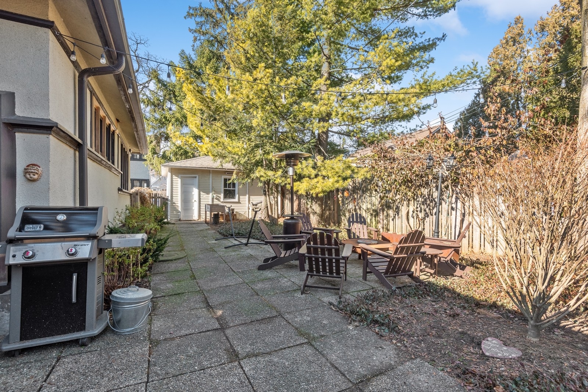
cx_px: 294
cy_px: 196
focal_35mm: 16
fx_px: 261
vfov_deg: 73.8
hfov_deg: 96.7
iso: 200
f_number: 8
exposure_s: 1/160
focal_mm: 16
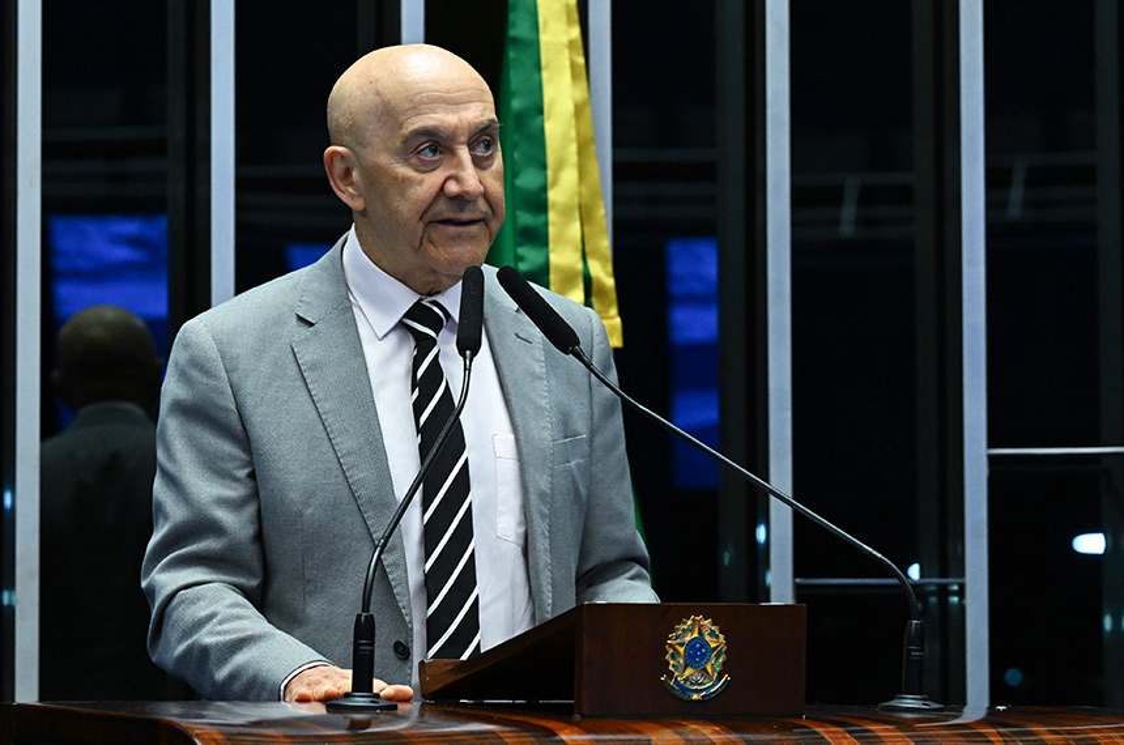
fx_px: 4394
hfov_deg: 14.6
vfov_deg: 9.7
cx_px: 562
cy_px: 372
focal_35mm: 141
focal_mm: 94
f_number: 5
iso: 5000
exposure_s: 1/125
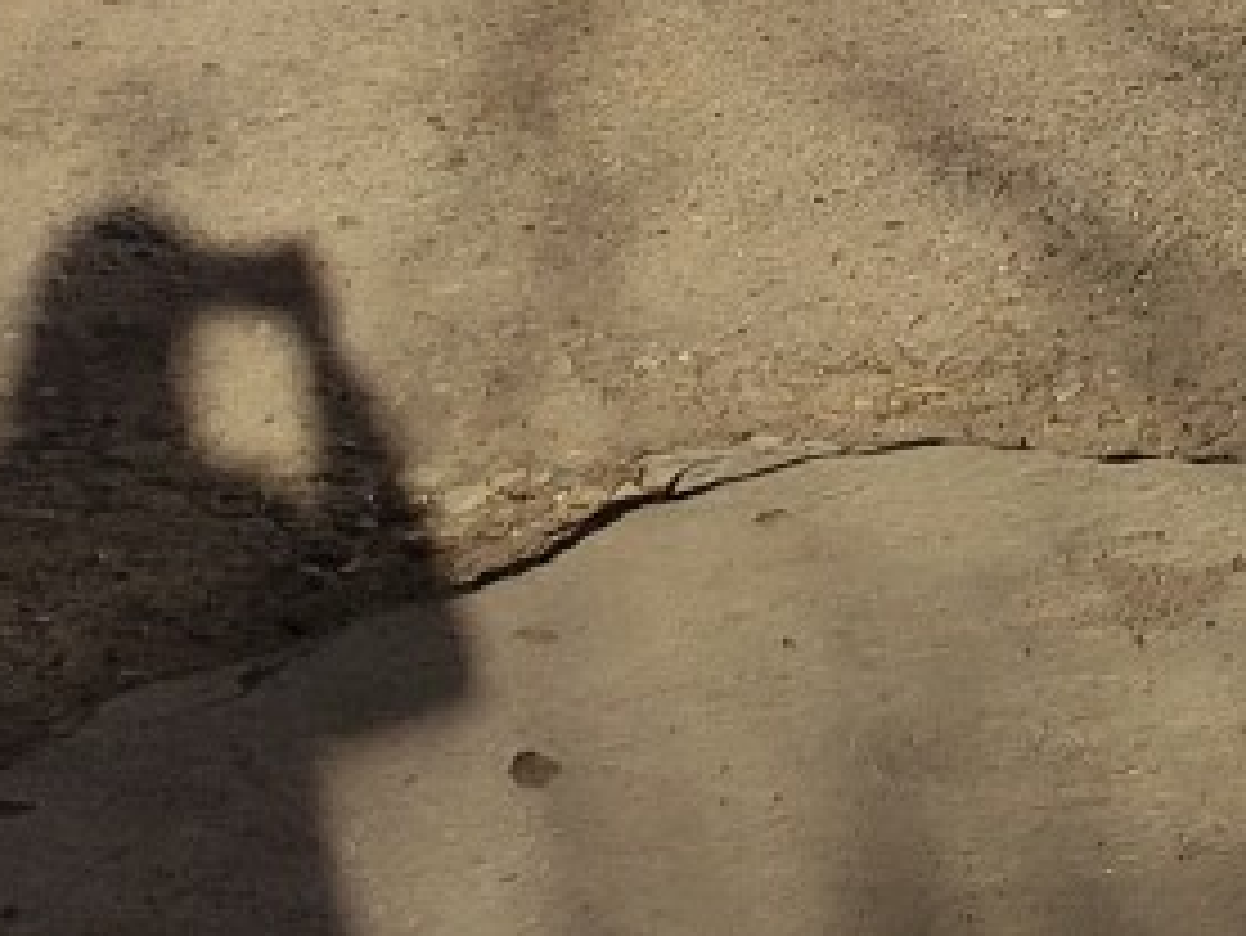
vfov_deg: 10.6
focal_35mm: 125
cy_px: -1084
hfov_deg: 14.2
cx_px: 2112
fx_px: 4501
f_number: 1.75
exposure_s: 1/5000
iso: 112
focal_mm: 4.77
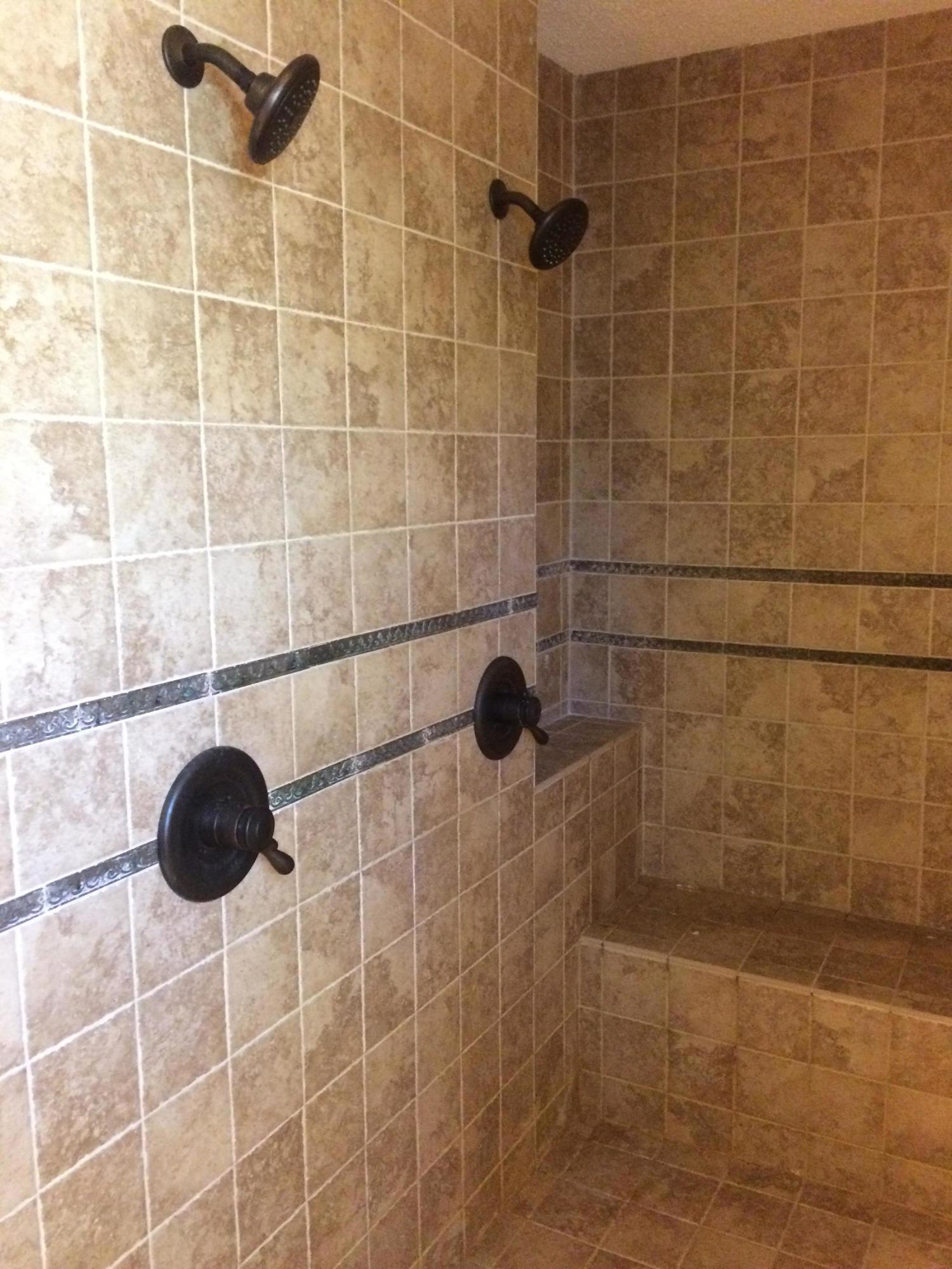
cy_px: 634
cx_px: 476
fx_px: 1063
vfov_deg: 61.7
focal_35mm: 29
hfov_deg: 48.2
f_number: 2.2
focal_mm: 4.15
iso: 400
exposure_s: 1/15
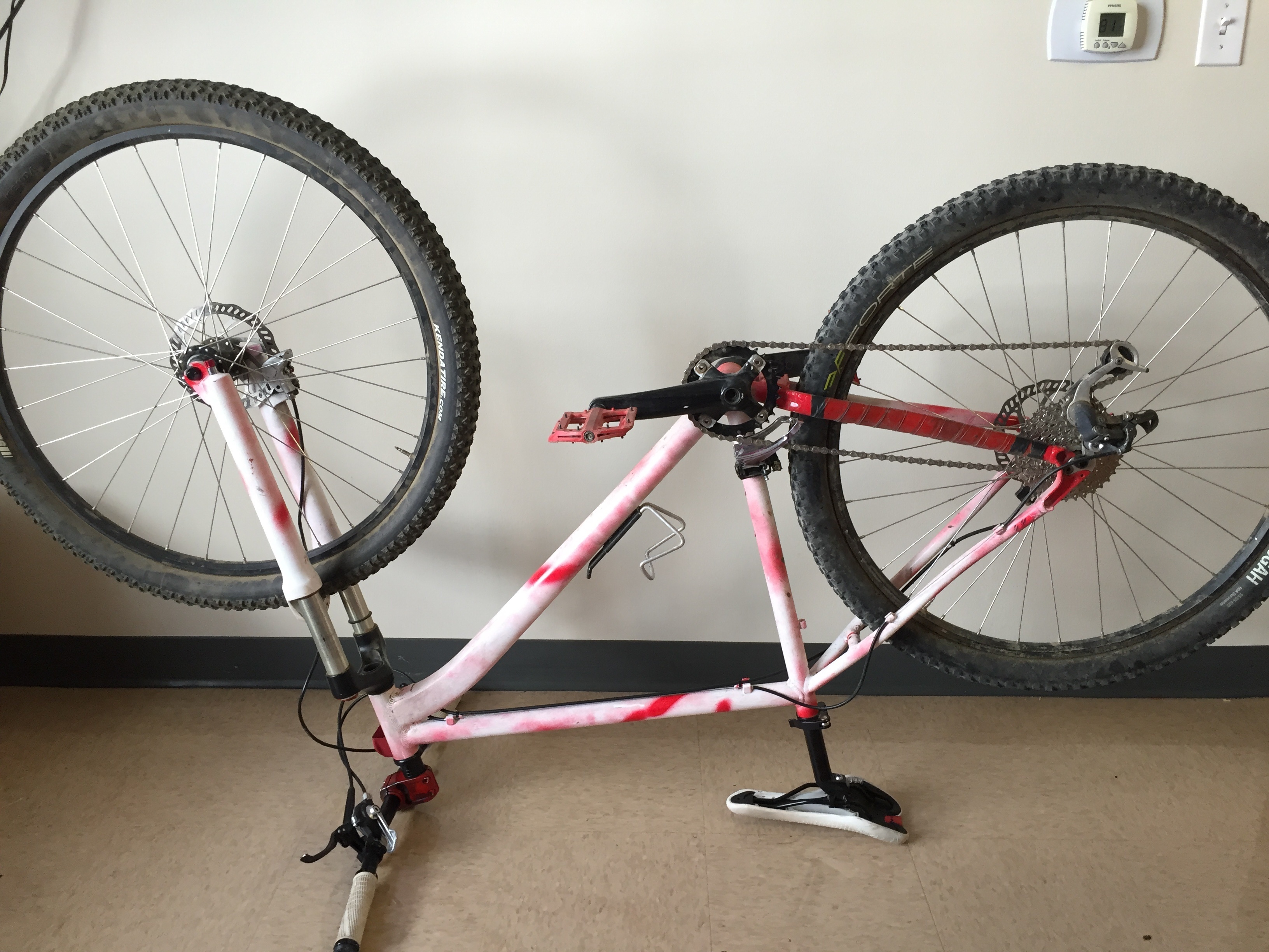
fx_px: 1063
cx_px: 634
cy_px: 476
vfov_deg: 48.2
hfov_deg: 61.7
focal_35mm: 29
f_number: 2.2
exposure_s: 1/30
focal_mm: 4.15
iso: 64
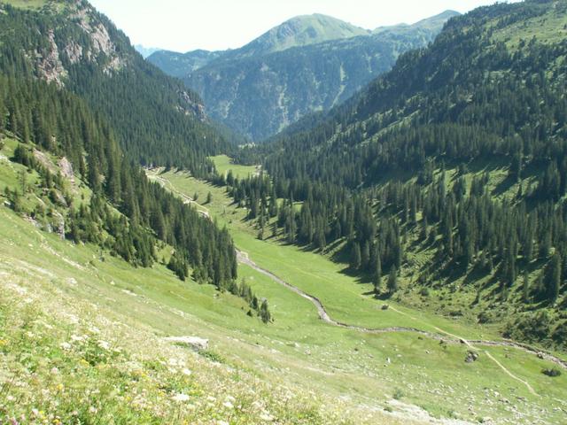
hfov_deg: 52.6
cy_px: 212
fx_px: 573
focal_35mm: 35
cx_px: 284
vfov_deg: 40.7
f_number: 5
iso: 50
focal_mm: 5.86
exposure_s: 1/100
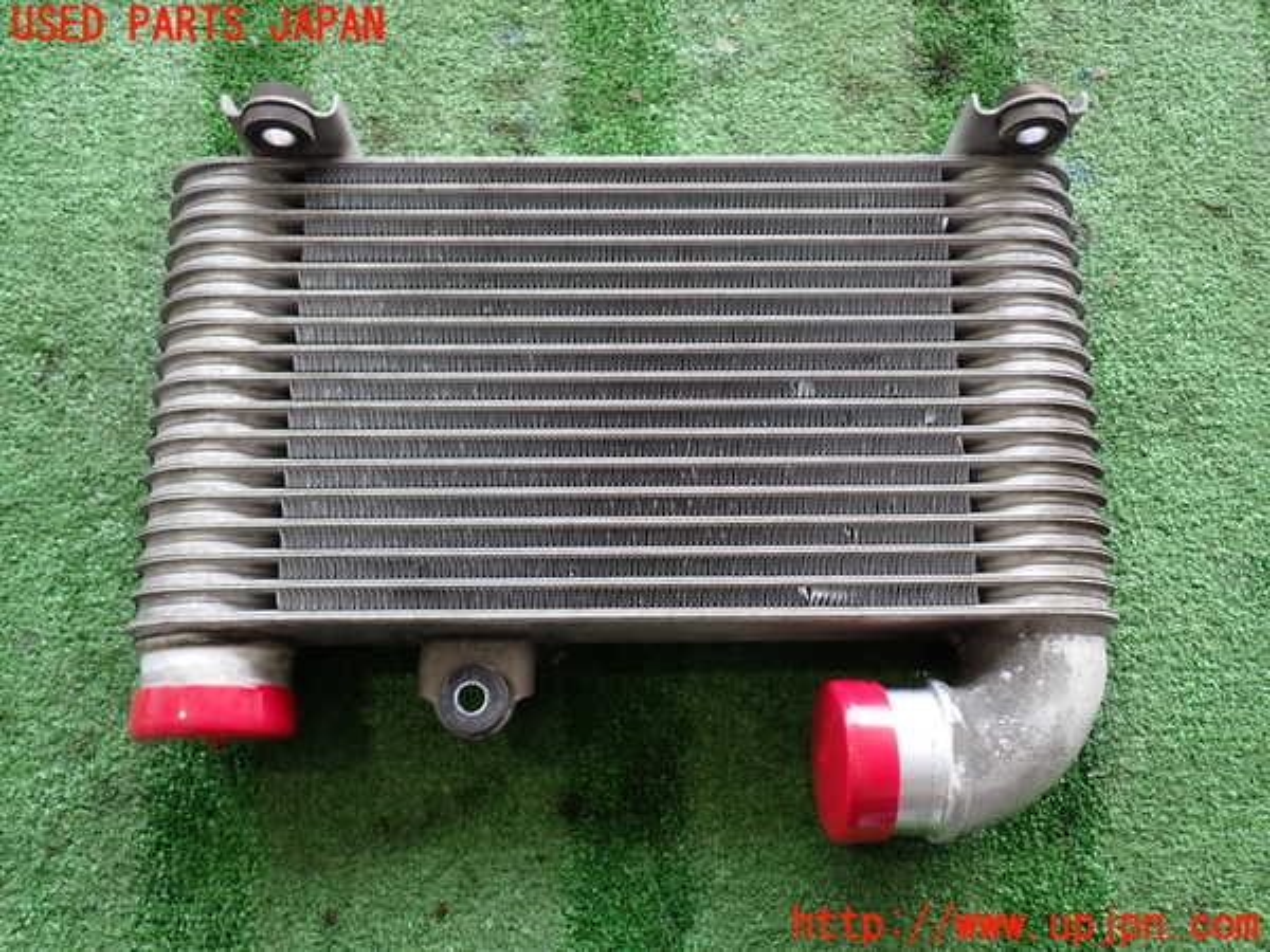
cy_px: 476
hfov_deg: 56.8
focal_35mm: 32
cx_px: 635
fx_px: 1174
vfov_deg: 44.2
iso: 100
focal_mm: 5.79
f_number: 2.4
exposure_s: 1/60
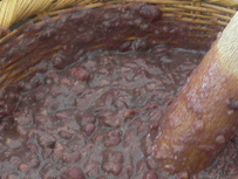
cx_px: 117
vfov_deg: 17.0
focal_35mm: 86
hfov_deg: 22.7
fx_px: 592
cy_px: 159
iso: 200
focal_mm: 5.8
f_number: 2.8
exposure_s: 1/8
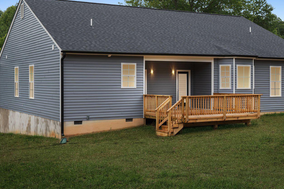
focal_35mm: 57
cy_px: 77
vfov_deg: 23.7
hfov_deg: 35.0
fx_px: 450
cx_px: 159
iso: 100
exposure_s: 1/80
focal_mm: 35
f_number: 10
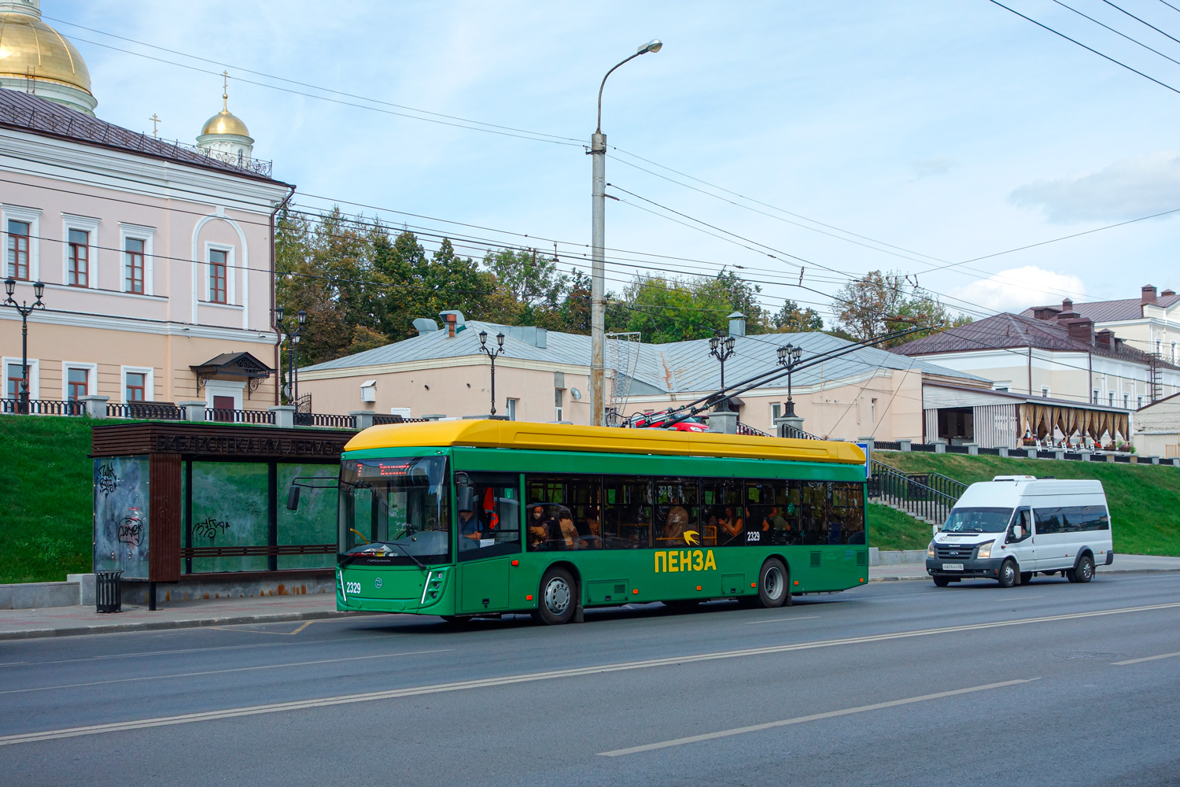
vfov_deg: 28.6
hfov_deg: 41.9
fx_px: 1540
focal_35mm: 47
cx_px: 590
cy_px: 394
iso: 80
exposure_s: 1/500
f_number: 4.5
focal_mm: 17.4
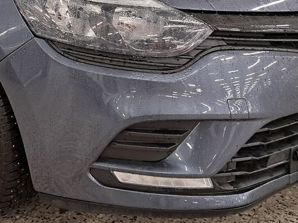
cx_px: 49
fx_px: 560
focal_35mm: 65
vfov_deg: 21.8
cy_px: 2
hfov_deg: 29.0
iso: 200
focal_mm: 5.23
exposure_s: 1/50
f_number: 1.8
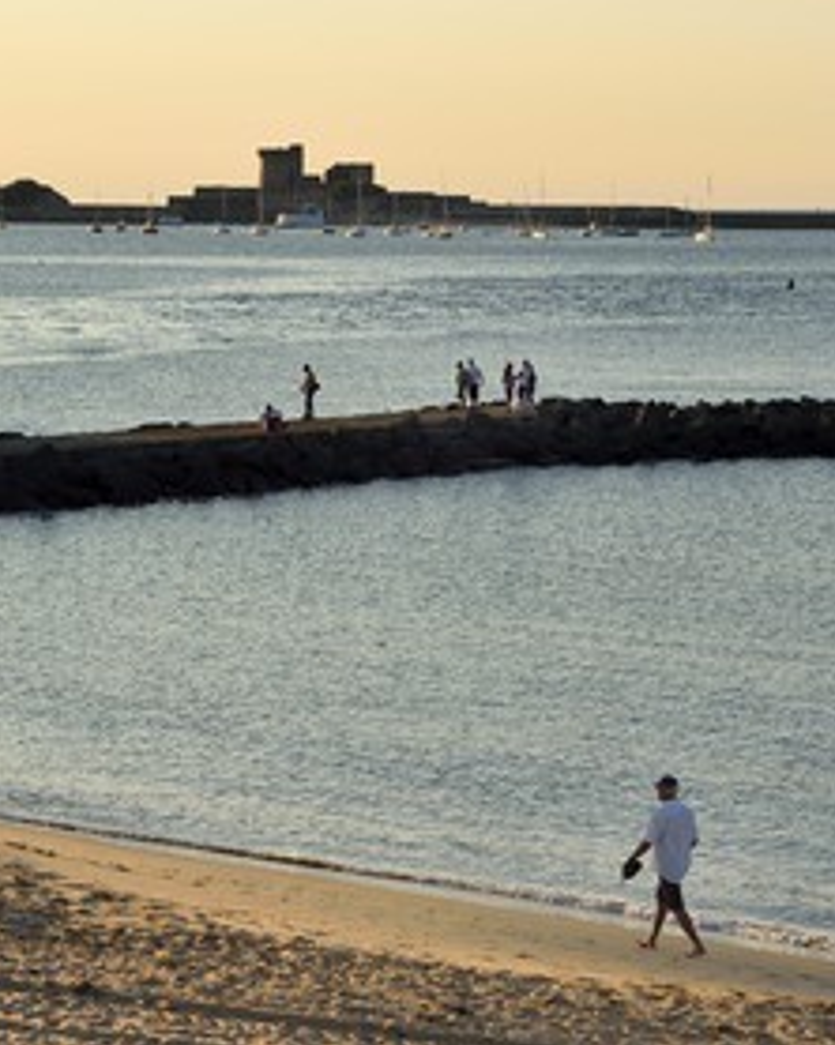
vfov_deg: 13.6
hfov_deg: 10.9
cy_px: 522
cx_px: 271
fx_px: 4391
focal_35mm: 142
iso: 200
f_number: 10
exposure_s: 1/250
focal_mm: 100
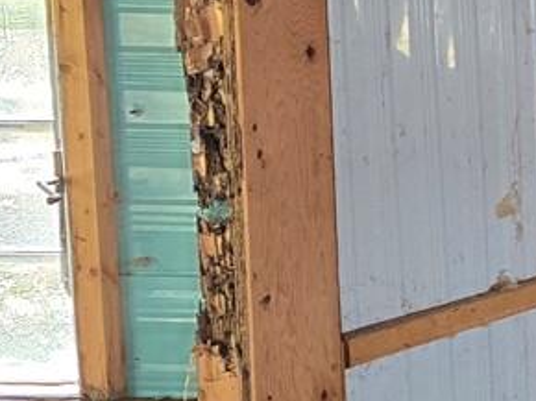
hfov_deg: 13.6
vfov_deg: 11.6
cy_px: 242
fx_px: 1965
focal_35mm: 127
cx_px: 1020
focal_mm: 6.3
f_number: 1.7
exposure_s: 1/120
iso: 250
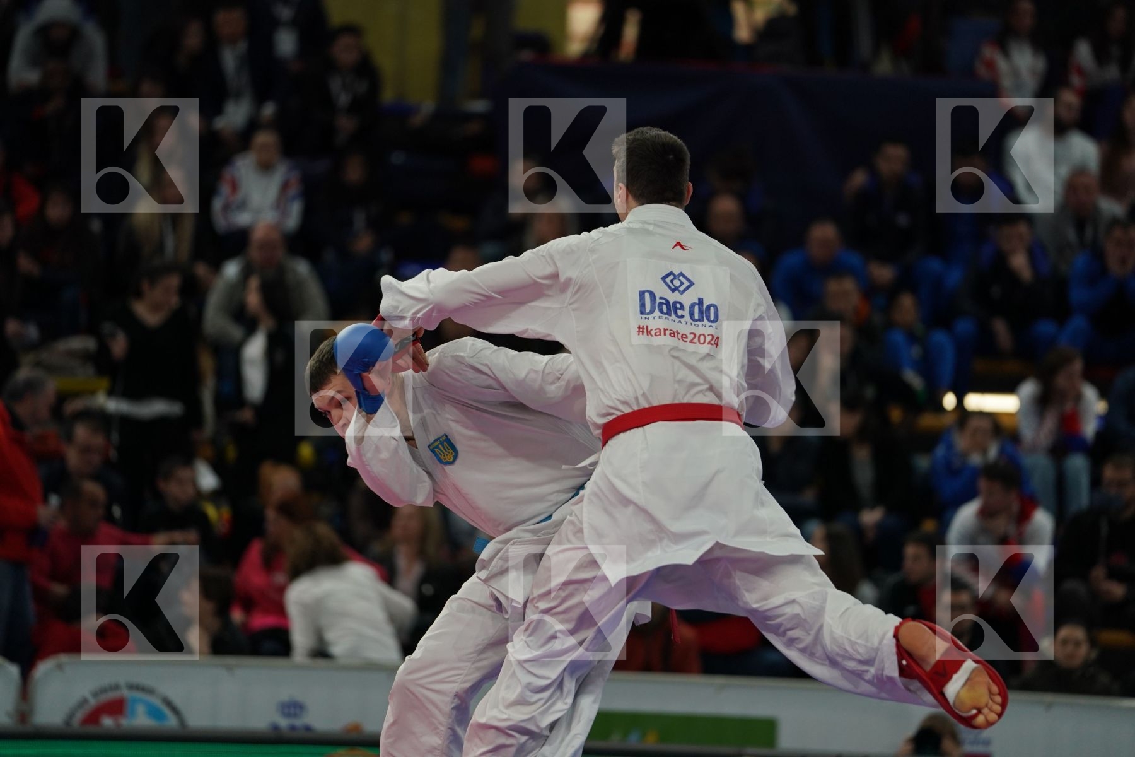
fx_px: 6305
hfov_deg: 10.3
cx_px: 568
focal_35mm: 200
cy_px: 378
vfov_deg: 6.9
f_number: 2.8
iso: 1250
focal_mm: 200
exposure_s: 1/1000
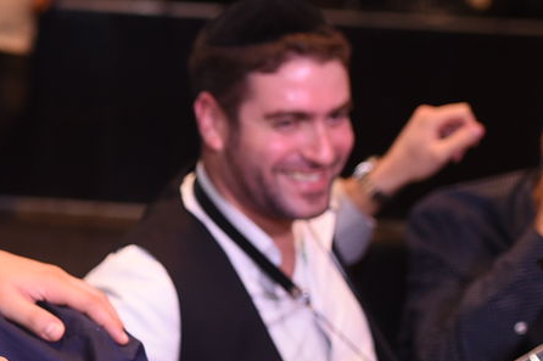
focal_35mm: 110
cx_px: -169
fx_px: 1658
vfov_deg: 12.3
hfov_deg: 17.4
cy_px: 344
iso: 800
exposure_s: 1/160
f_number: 2.5
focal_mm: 35
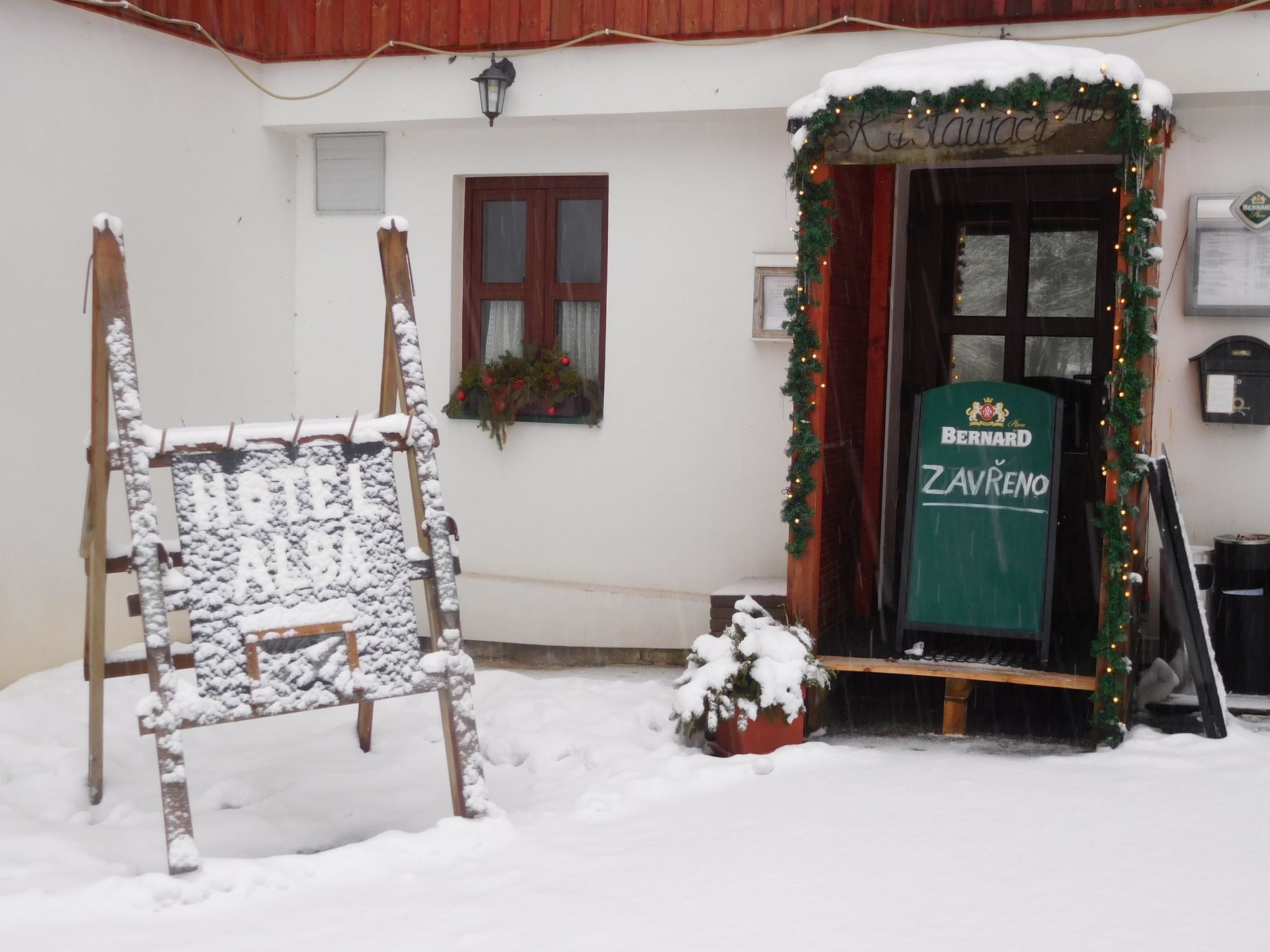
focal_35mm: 40
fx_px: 1468
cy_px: 476
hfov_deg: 46.8
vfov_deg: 36.0
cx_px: 635
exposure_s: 1/30
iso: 140
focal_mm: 7.1
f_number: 3.9
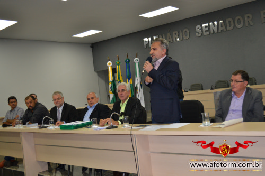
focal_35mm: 39
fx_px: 287
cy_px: 88
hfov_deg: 49.6
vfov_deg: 34.2
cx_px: 132
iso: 720
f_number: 4.2
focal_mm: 26
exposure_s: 1/60
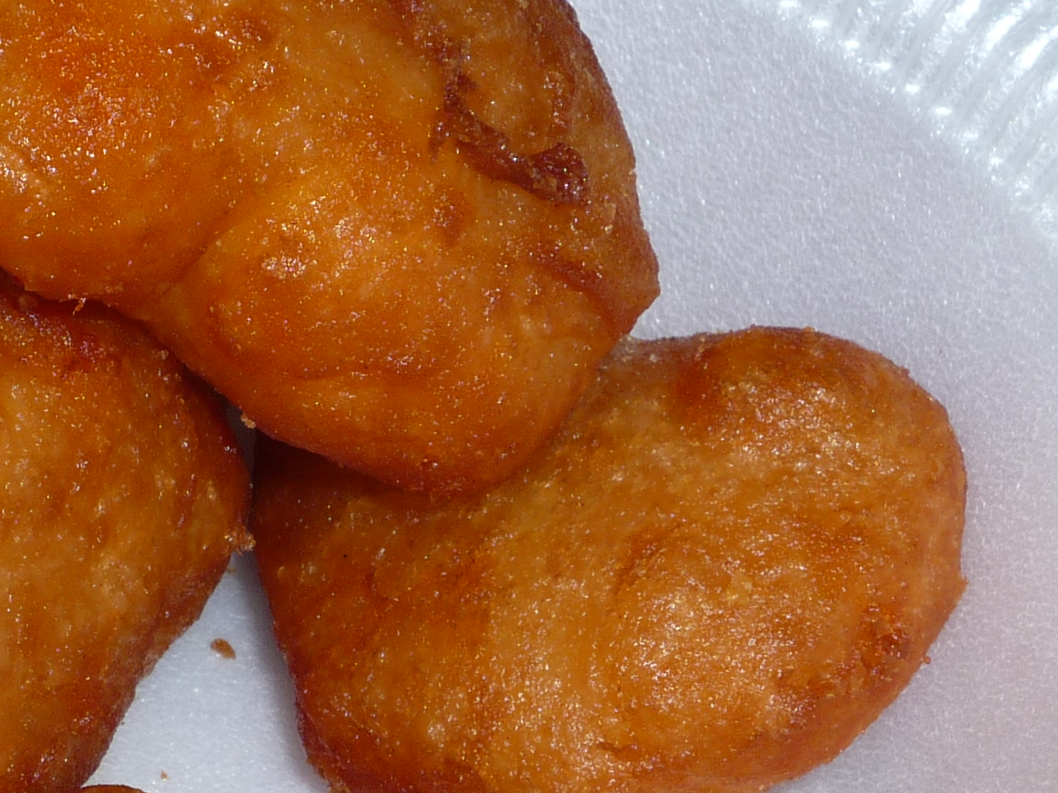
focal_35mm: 130
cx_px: 50
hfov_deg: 15.0
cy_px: 479
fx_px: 3973
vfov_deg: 11.4
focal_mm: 8.2
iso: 100
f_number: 4.7
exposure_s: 1/40
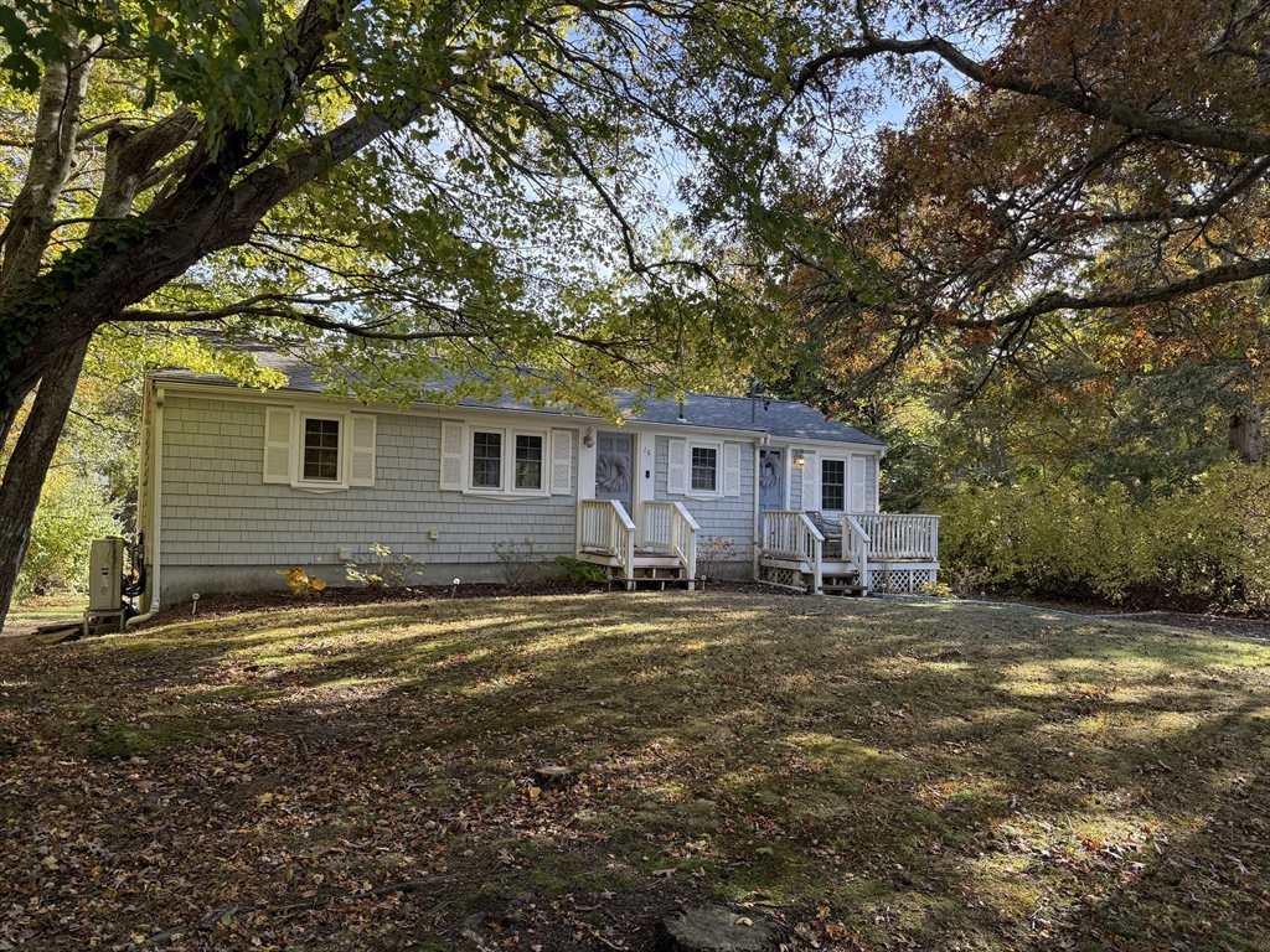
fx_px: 881
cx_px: 635
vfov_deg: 56.8
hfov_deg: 71.6
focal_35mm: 24
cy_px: 476
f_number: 1.78
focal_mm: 6.76
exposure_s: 1/543
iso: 100
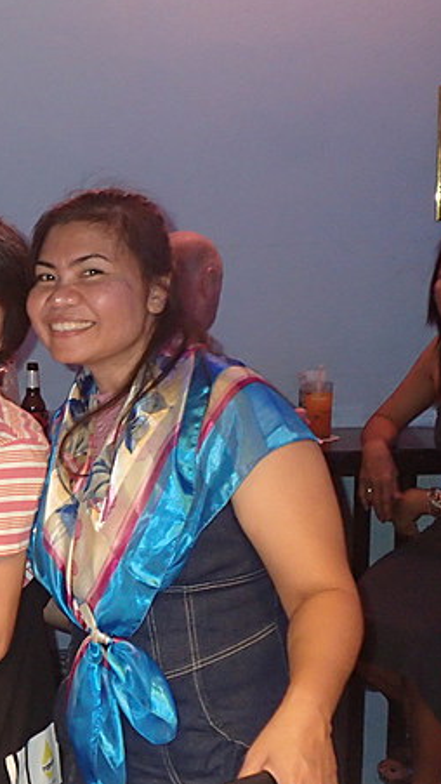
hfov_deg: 19.3
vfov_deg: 35.8
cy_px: 483
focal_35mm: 58
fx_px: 1205
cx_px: -122
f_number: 2.3
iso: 400
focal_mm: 5.5
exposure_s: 1/30
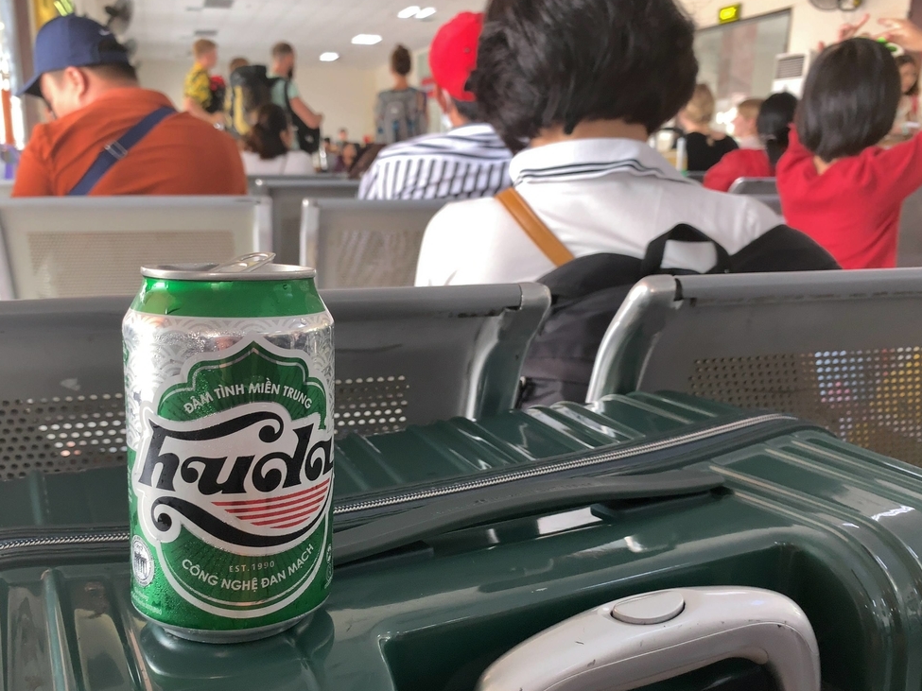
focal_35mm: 32
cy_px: 390
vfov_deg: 44.1
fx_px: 852
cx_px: 395
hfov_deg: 56.6
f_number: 1.8
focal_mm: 4.25
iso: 64
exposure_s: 1/30
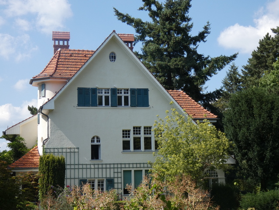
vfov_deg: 19.4
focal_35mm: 76
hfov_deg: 25.7
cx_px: 140
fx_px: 613
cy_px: 105
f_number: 4.4
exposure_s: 1/400
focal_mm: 13.7
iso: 80
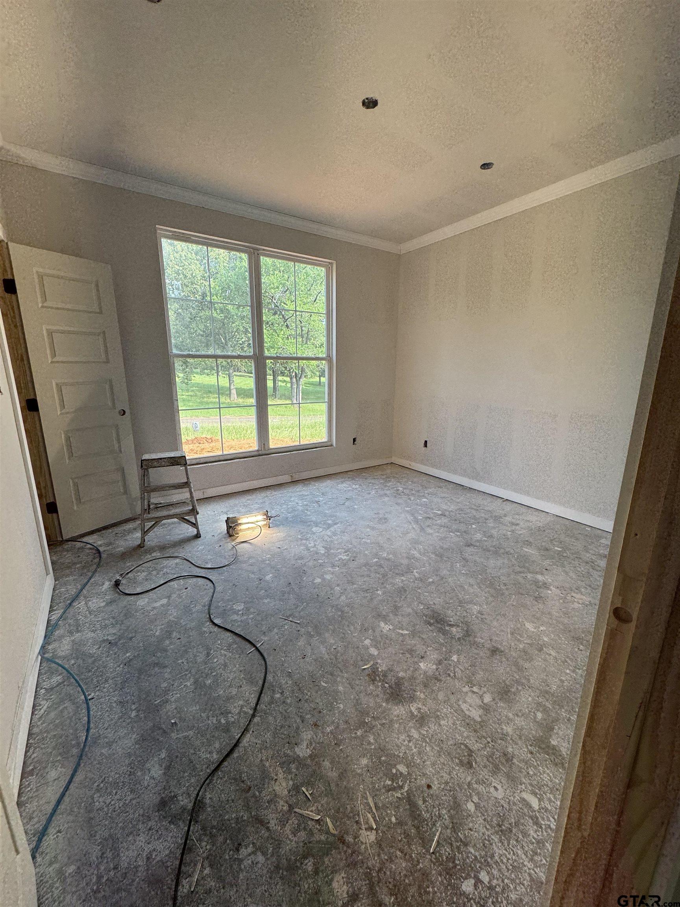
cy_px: 454
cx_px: 340
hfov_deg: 85.7
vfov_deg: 102.1
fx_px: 367
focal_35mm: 14
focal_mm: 2.22
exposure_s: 1/143
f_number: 2.2
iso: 40
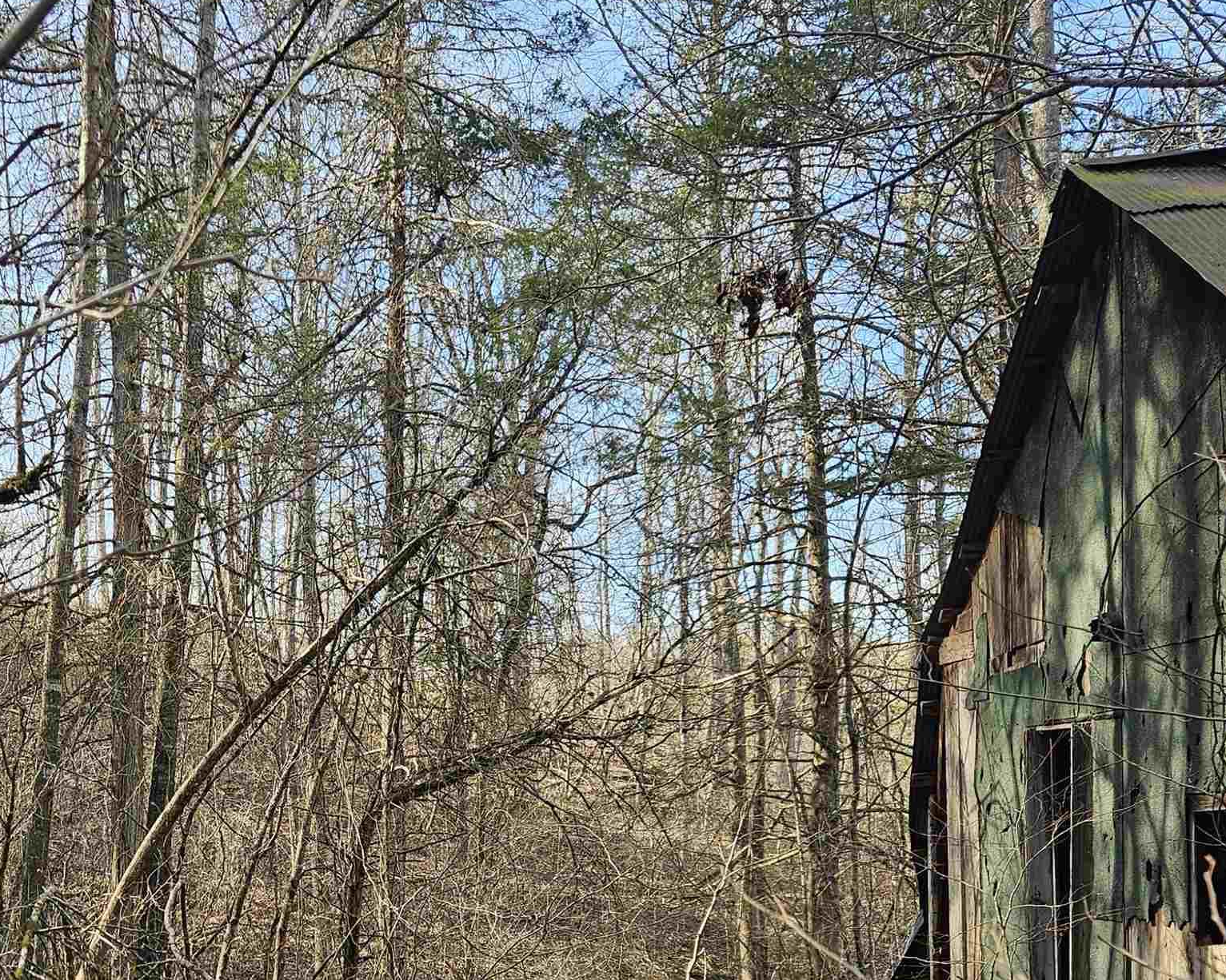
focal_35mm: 45
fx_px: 1633
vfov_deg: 32.4
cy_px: 808
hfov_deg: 39.3
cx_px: 214
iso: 25
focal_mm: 5.4
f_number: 1.8
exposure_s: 1/258
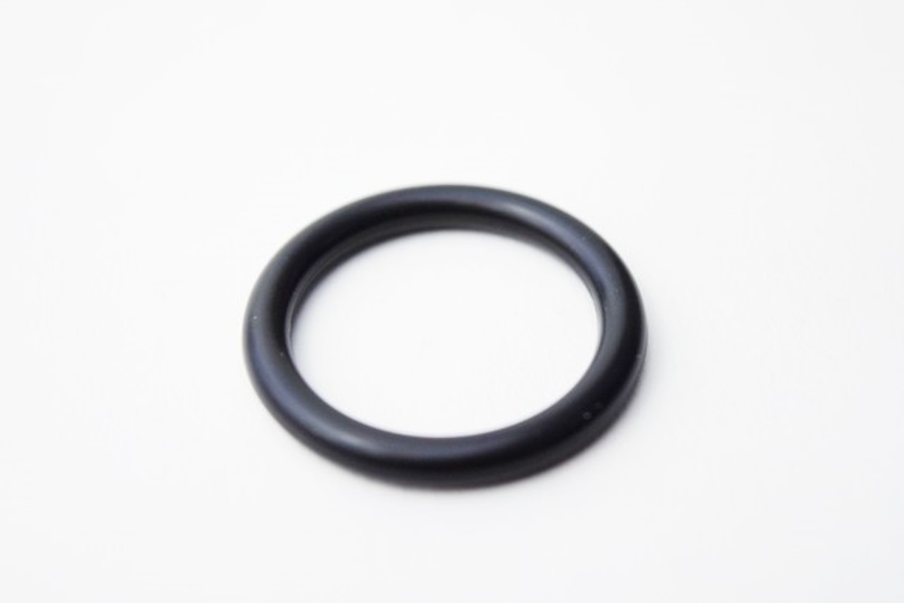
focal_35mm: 82
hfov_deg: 24.6
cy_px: 302
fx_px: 2072
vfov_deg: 16.6
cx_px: 452
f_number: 5.6
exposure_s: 1/60
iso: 1600
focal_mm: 55
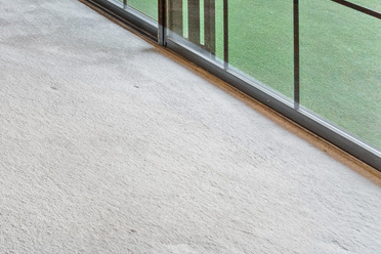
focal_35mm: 74
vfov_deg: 14.7
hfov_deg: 18.5
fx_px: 783
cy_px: -277
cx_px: -372
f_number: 8
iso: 250
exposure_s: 1/1.25
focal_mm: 17
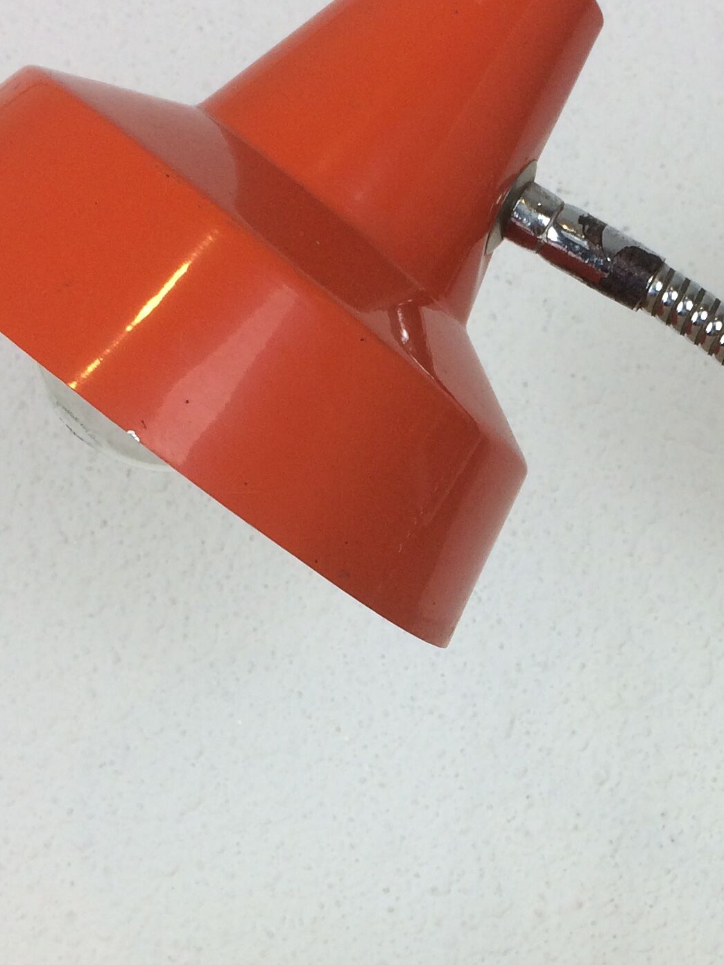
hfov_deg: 21.3
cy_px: 652
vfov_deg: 28.4
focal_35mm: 68
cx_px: 604
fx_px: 1896
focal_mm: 4.15
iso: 50
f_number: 2.2
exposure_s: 1/100
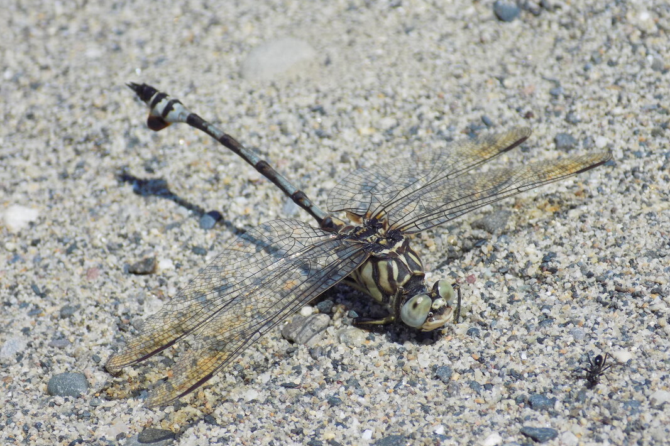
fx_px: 2288
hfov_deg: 16.7
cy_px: 223
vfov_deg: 11.1
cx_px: 335
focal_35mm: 123
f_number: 4.8
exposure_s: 1/640
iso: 80
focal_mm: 20.9
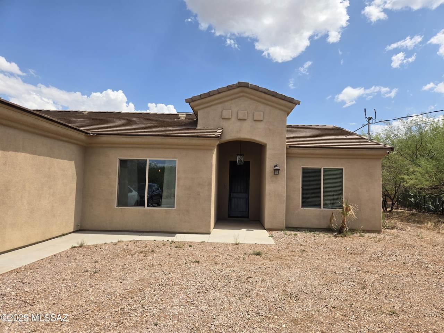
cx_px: 222
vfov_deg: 58.9
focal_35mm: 23
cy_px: 166
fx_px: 295
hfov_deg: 73.9
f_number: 1.8
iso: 25
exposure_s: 1/1874
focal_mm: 5.4
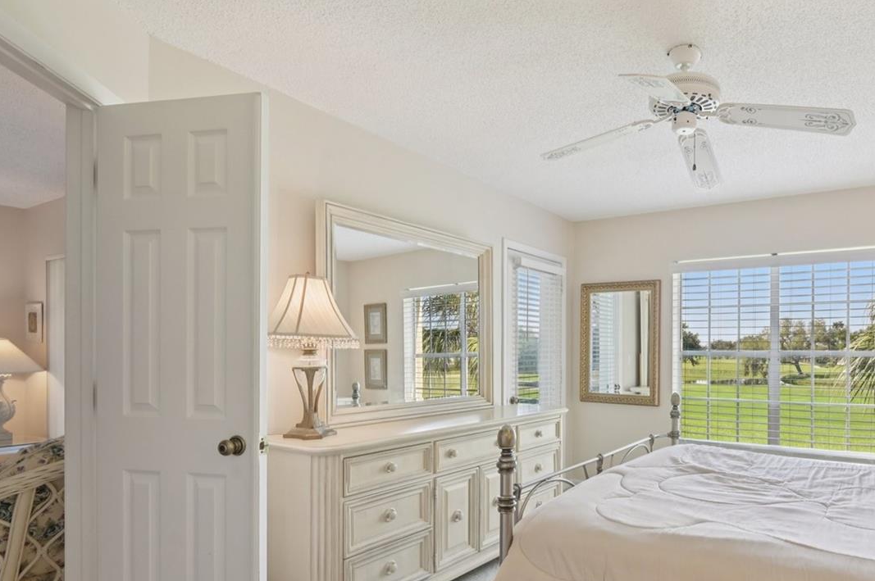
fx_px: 510
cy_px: 354
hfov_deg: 77.4
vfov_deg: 58.8
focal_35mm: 21
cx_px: 614
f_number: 8
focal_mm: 14
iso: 400
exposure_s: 1/160
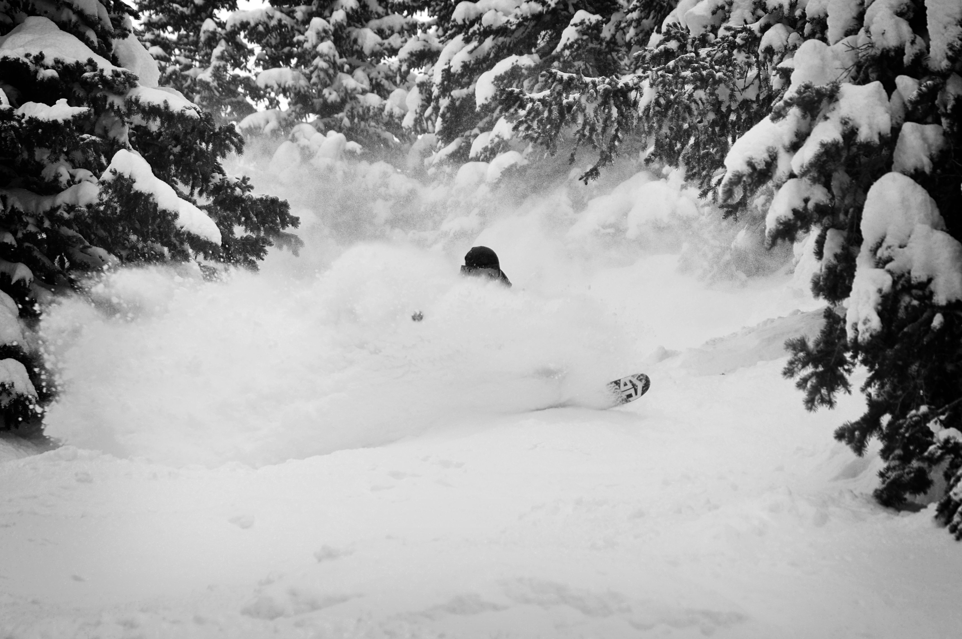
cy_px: 320
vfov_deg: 5.4
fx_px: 6806
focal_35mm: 255
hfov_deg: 8.1
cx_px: 481
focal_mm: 170
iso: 200
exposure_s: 1/500
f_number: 9
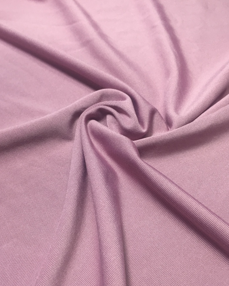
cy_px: 165
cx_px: 111
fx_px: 279
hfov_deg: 44.6
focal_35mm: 33
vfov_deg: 54.0
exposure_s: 1/33
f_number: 2.2
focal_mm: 4.15
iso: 80
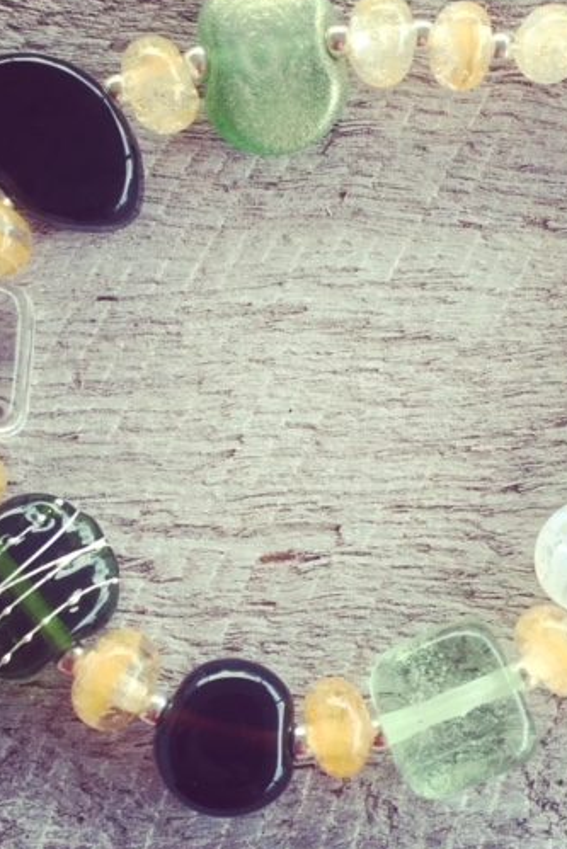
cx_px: 317
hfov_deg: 26.0
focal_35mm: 52
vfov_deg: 38.2
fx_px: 1228
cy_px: 410
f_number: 2.2
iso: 40
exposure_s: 1/100
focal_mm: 4.15
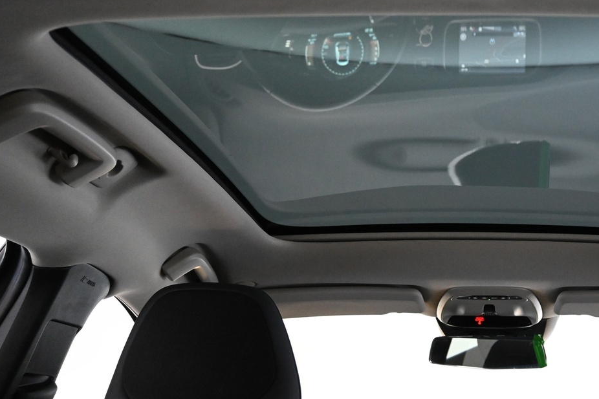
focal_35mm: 56
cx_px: 486
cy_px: 200
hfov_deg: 34.2
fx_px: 939
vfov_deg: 24.0
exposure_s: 1/30
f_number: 4
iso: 2800
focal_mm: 21.5
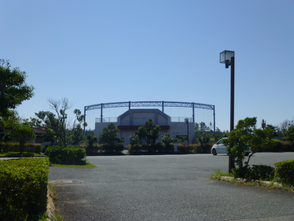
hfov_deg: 54.0
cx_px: 147
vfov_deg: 41.8
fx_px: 289
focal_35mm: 34
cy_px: 110
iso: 100
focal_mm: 6
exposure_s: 1/250
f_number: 10
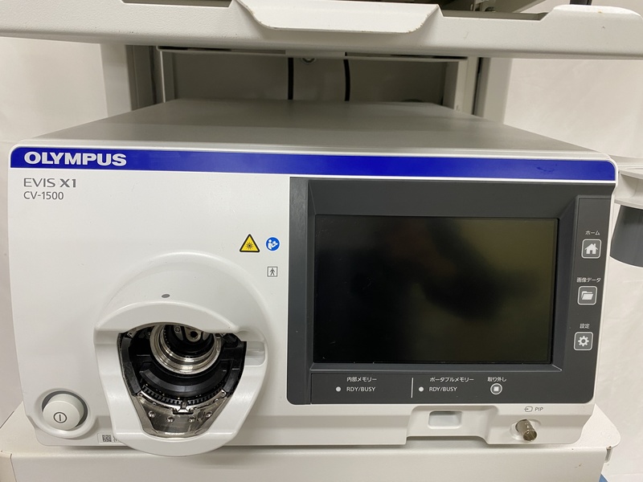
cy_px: 241
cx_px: 322
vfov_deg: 53.1
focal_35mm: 26
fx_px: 483
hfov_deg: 67.3
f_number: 1.8
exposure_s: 1/60
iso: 125
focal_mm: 4.25
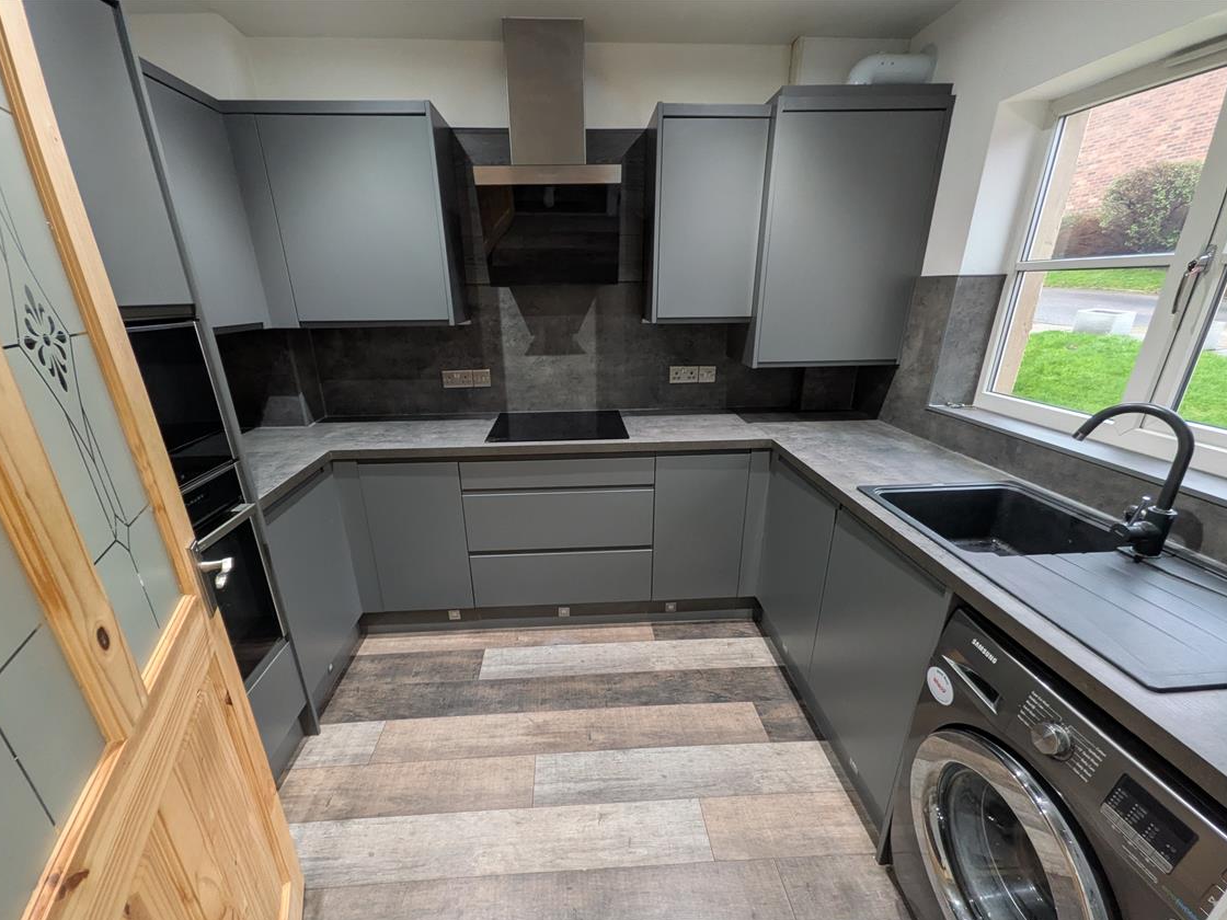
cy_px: 491
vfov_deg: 81.6
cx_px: 596
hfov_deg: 98.1
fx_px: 532
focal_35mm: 15
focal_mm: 1.85
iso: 177
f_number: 2.2
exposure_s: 1/25
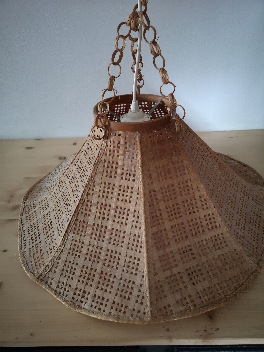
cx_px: 132
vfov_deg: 65.3
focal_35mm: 27
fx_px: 275
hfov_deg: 51.4
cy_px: 176
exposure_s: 1/25
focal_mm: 3.95
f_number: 1.8
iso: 500
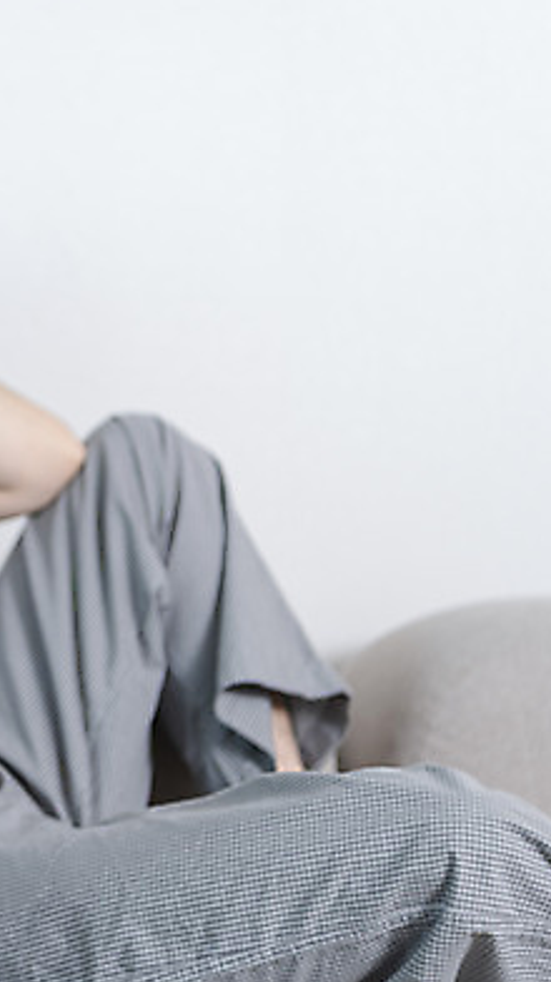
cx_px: -110
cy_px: 491
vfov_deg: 22.9
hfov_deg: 12.7
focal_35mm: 93
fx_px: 2420
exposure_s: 1/125
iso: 200
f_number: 3.5
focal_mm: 58
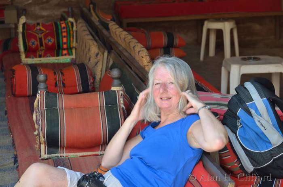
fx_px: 823
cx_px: 142
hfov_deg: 19.5
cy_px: 94
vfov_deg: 13.0
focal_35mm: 105
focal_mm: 70
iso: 100
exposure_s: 1/30
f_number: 5.6
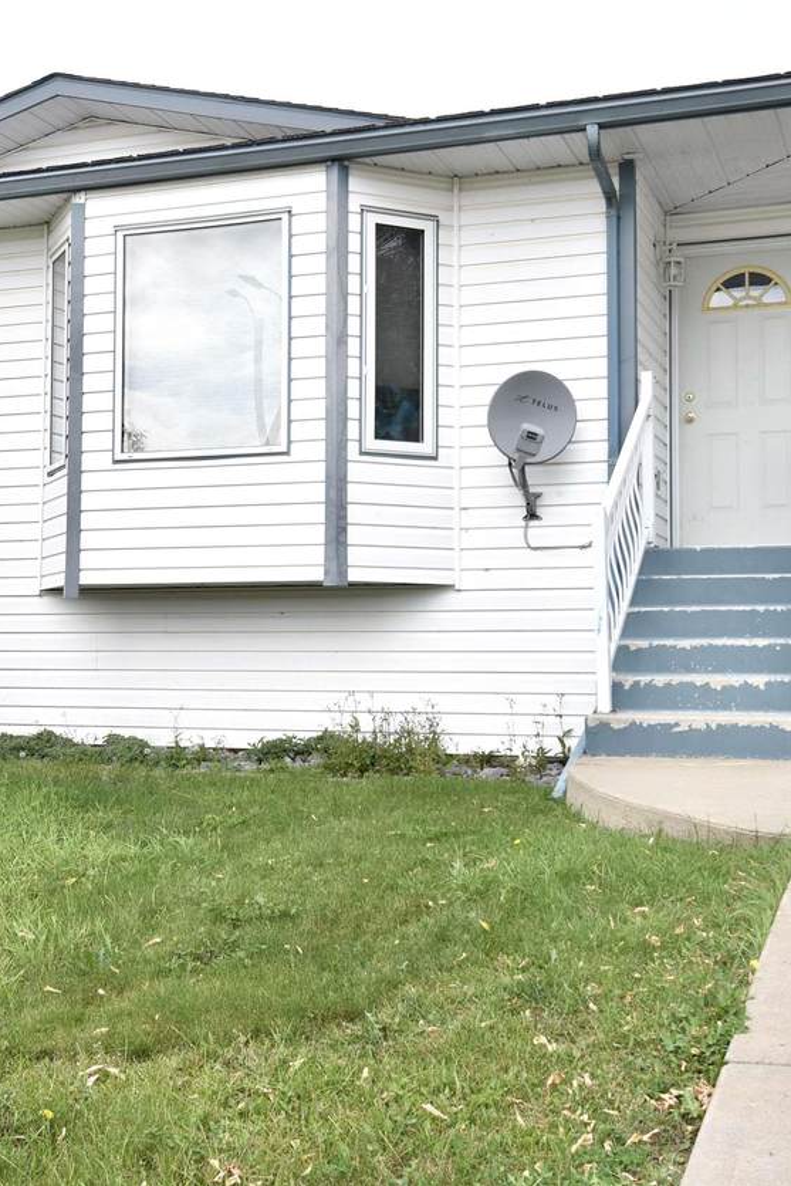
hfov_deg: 29.2
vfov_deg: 42.7
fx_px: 1515
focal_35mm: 46
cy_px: 581
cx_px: 361
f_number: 8
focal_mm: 20
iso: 280
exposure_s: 1/500
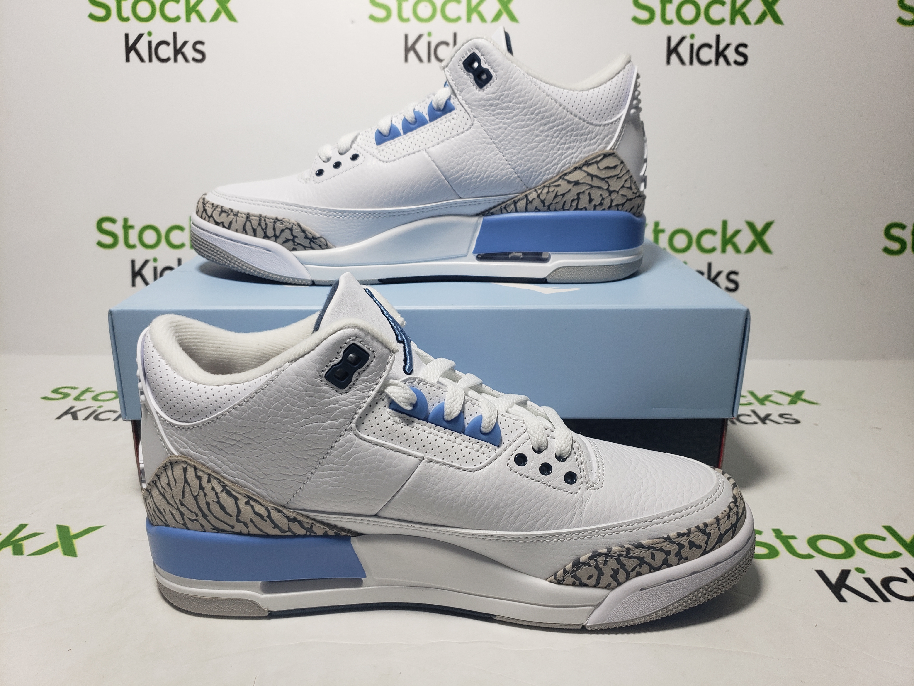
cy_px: 343
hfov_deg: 67.3
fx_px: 687
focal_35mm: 26
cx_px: 457
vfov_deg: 53.1
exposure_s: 1/502
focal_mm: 4.3
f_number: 1.5
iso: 50
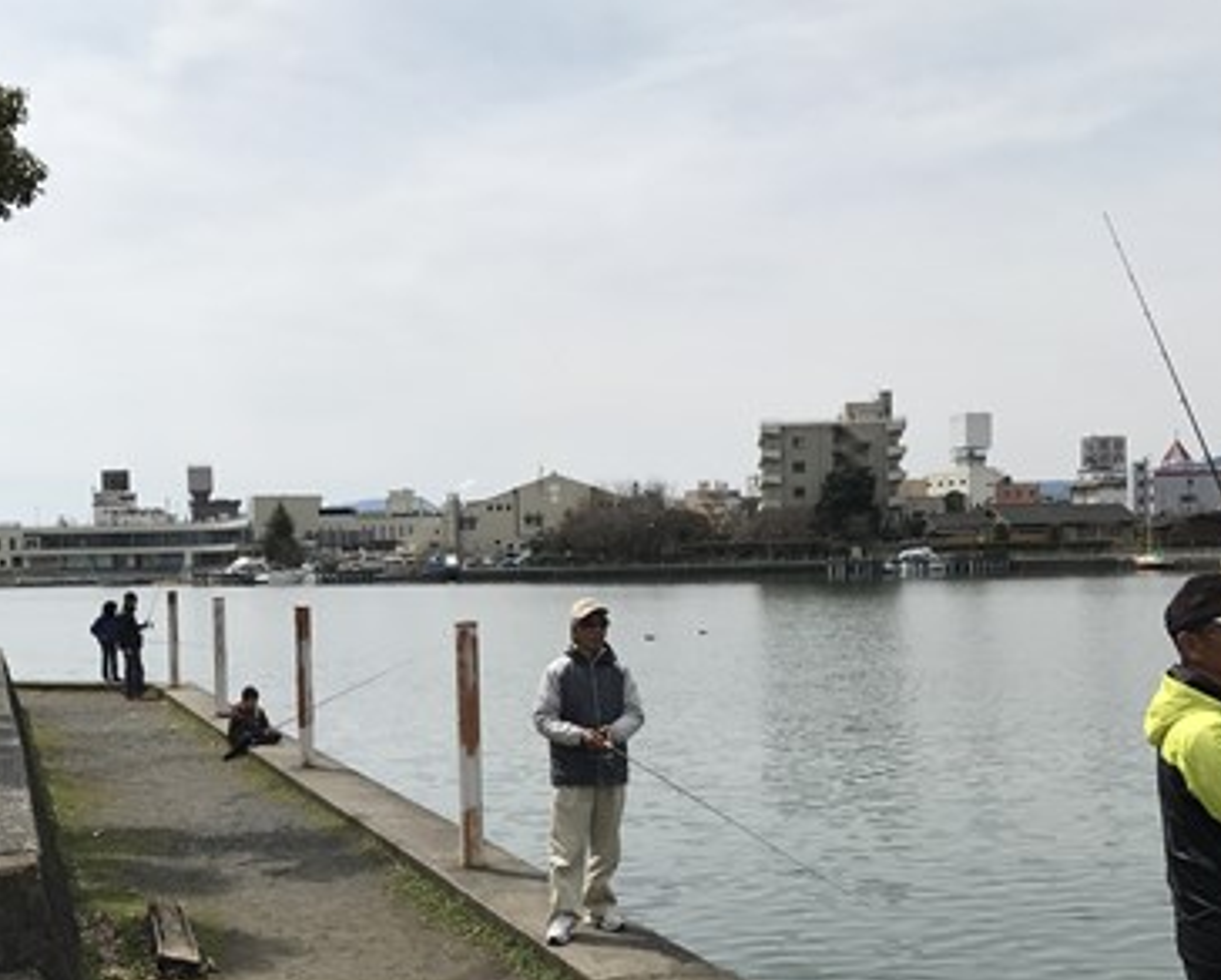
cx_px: 560
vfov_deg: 33.2
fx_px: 1628
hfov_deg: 41.1
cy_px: 644
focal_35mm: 45
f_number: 1.8
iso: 20
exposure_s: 1/5051
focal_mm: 3.99
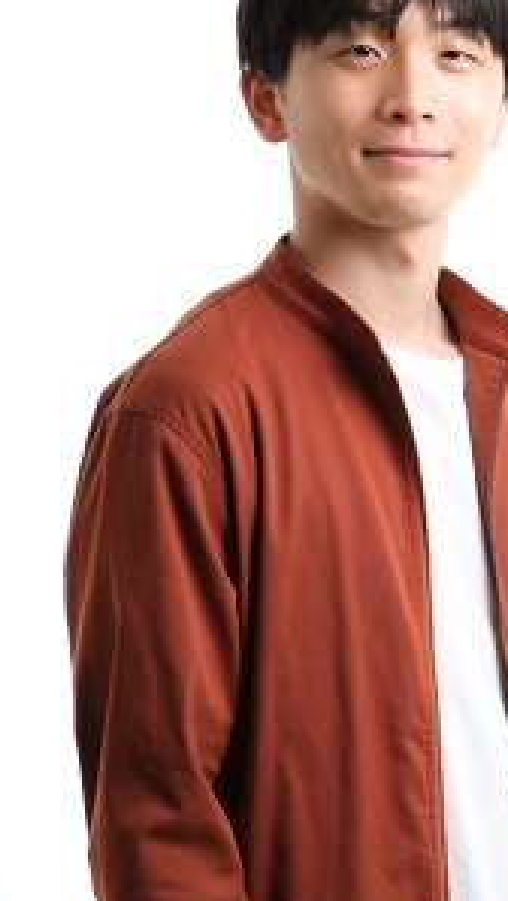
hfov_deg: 6.3
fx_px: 4590
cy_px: 369
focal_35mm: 192
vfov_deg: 11.2
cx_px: 357
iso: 200
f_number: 9
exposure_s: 1/200
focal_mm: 93.2
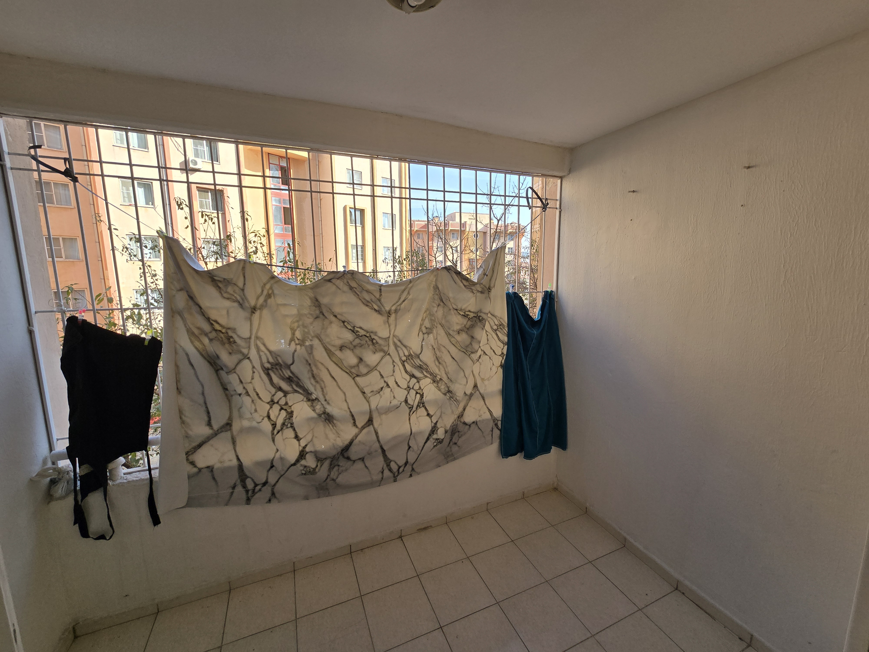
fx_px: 326
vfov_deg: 89.9
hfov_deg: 106.2
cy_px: 326
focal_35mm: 13
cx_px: 434
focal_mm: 2.2
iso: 50
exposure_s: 1/633
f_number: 2.2
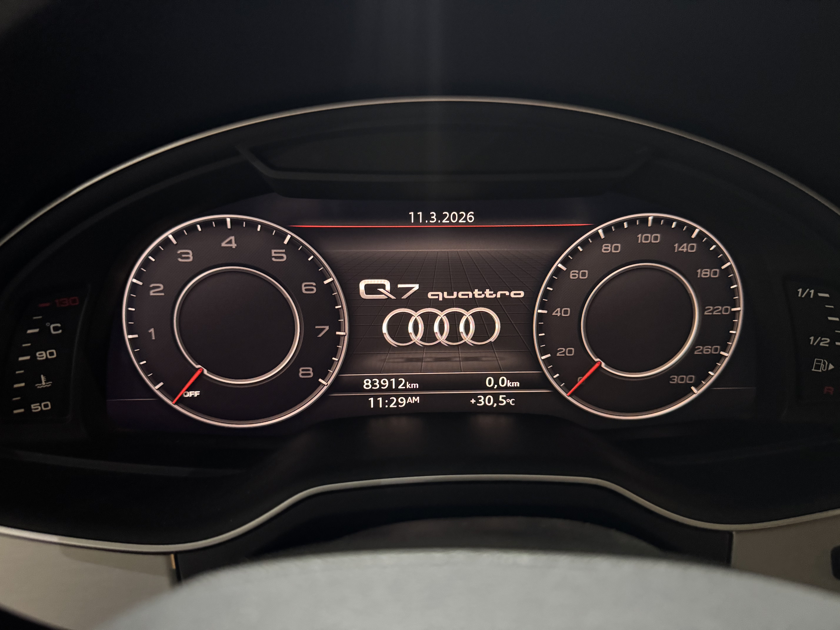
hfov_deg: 71.6
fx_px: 582
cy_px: 315
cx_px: 420
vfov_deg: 56.8
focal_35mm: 24
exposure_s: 1/30
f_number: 1.78
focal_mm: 6.76
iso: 1600
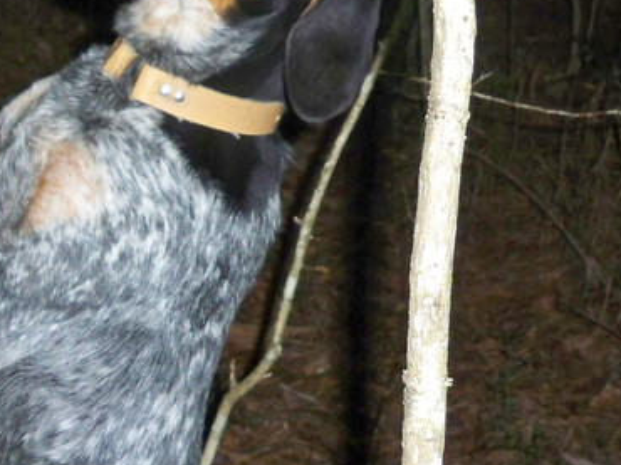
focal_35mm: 101
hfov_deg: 19.1
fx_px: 1811
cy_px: 203
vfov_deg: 14.6
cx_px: 51
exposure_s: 1/30
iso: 200
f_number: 3.1
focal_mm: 6.3
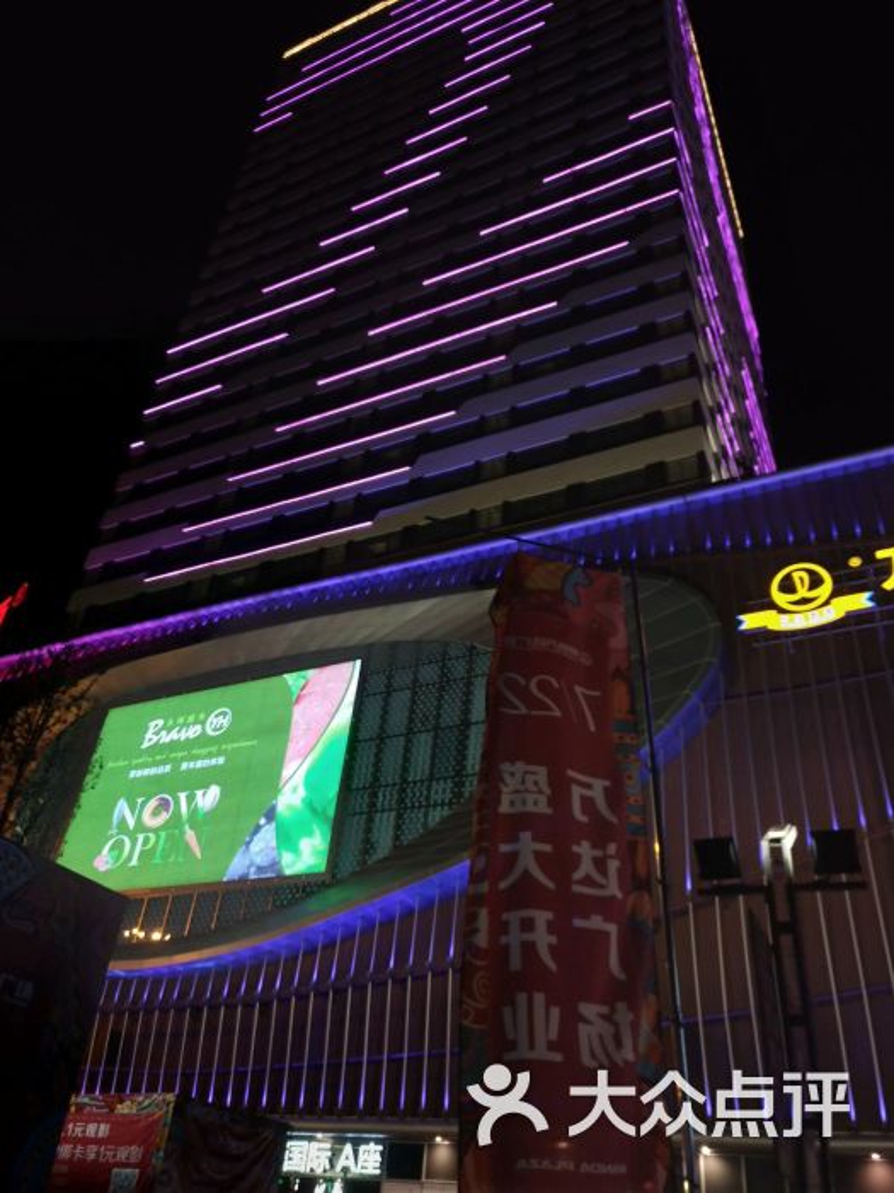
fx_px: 861
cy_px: 596
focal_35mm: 25
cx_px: 447
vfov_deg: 69.4
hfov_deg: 54.9
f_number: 1.8
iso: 100
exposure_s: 1/100
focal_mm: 4.36
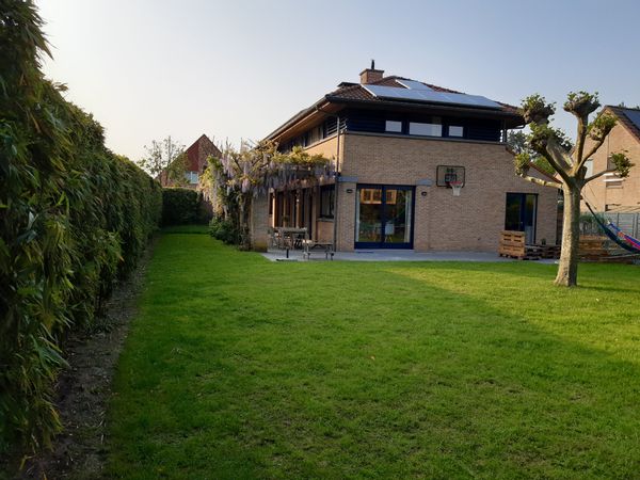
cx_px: 320
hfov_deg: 67.3
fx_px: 481
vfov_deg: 53.1
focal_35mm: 26
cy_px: 240
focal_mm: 3.92
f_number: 1.7
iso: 40
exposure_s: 1/718
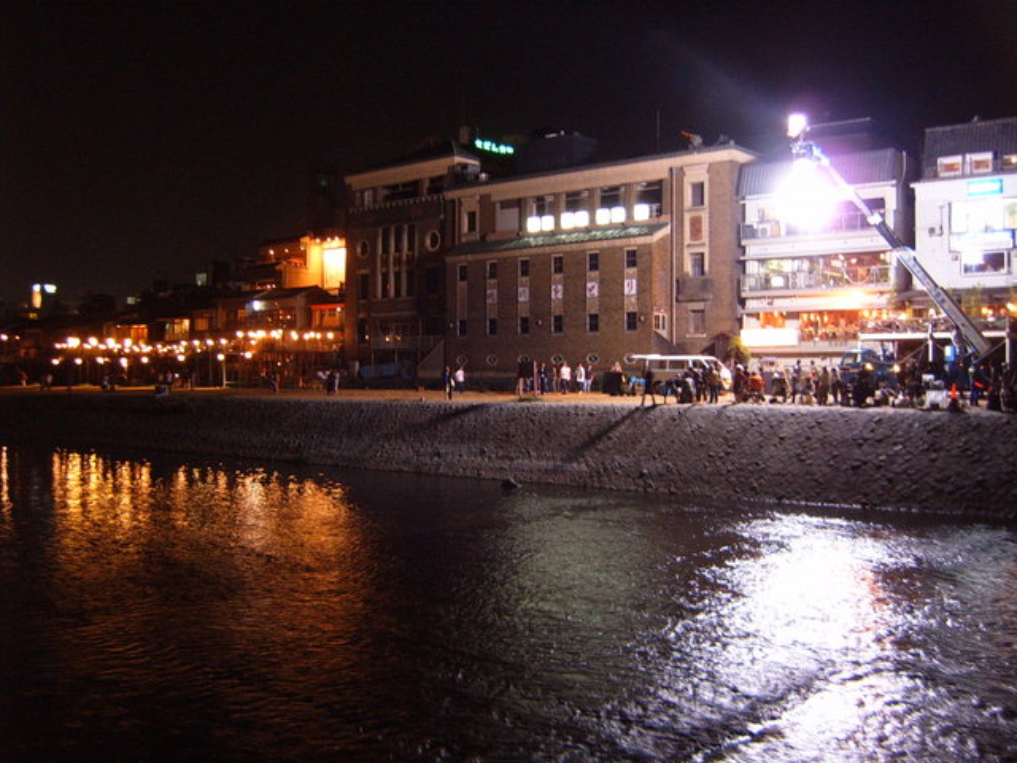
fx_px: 1087
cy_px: 382
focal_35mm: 37
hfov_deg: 50.1
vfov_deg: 38.7
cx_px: 508
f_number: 2.9
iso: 141
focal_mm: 6.2
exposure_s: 1/3
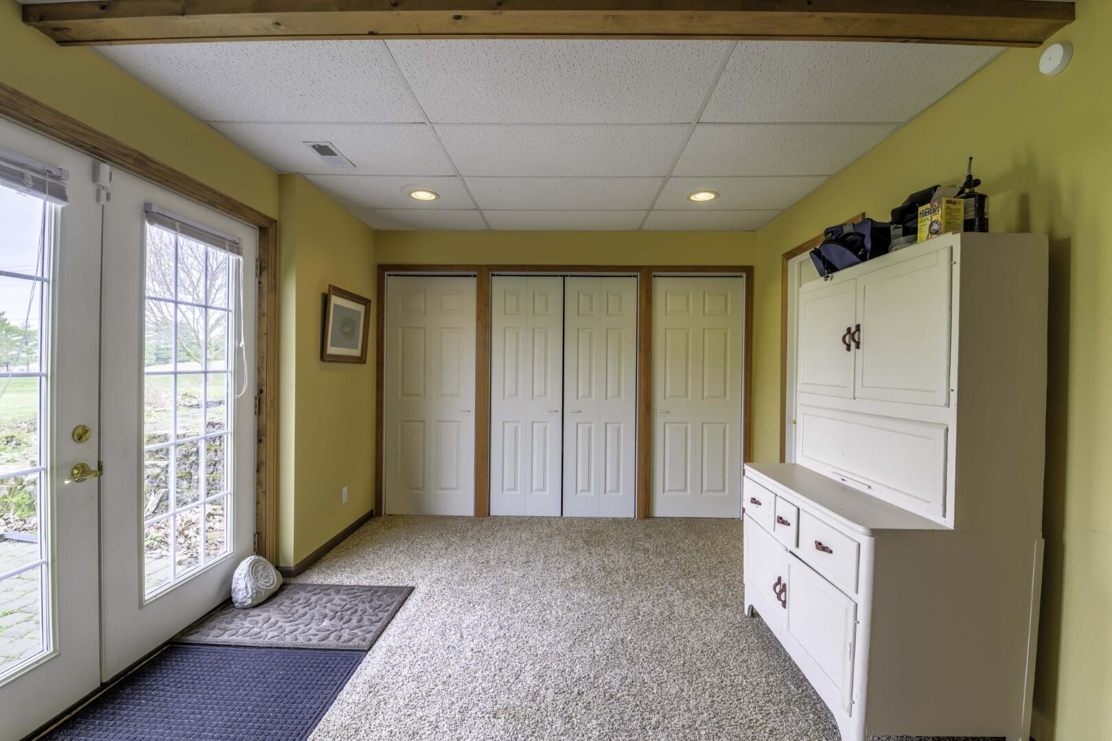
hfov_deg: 100.4
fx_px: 463
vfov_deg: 77.3
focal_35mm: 15
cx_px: 556
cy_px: 370
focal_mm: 15
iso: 100
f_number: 18
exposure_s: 1/15
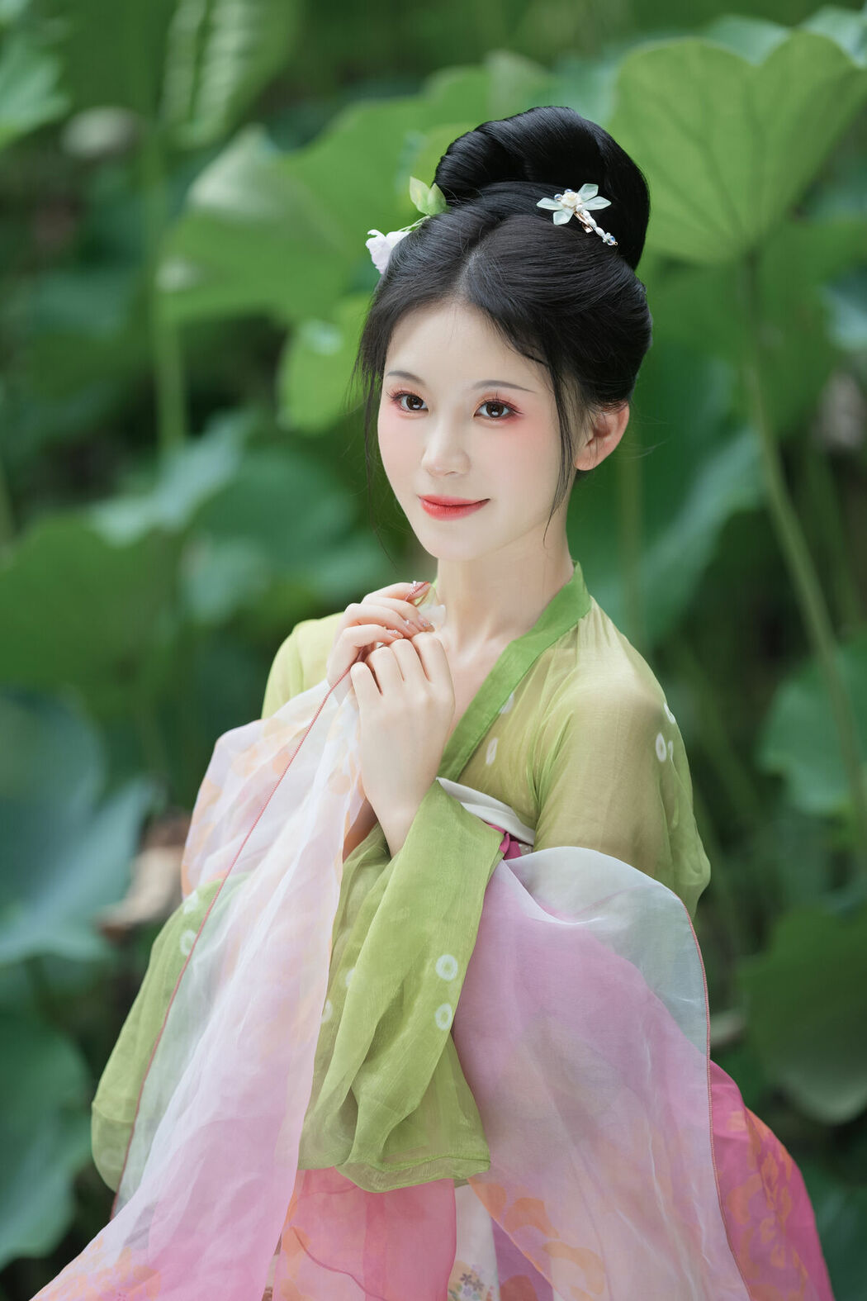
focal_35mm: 182
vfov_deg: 11.3
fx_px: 6574
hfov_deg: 7.5
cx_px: 434
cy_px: 650
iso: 320
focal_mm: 182
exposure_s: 1/640
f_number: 2.8
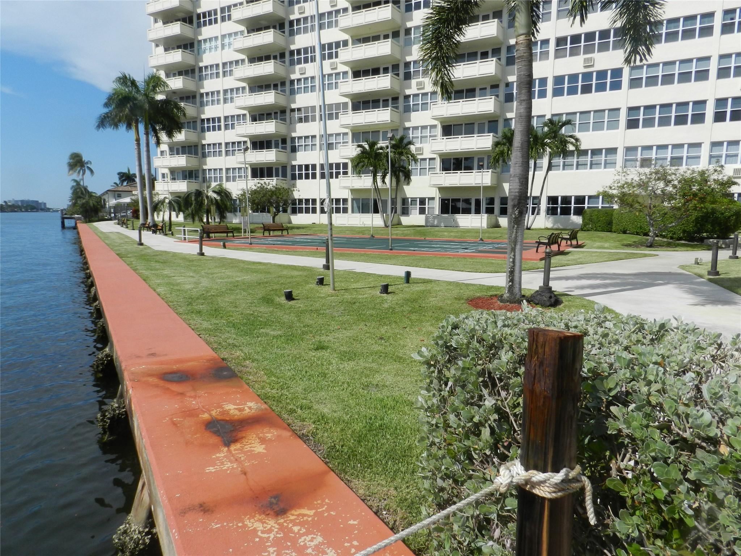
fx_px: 492
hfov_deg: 73.9
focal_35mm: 23
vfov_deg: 58.9
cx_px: 370
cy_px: 278
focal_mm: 4
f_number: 5
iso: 160
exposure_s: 1/1000
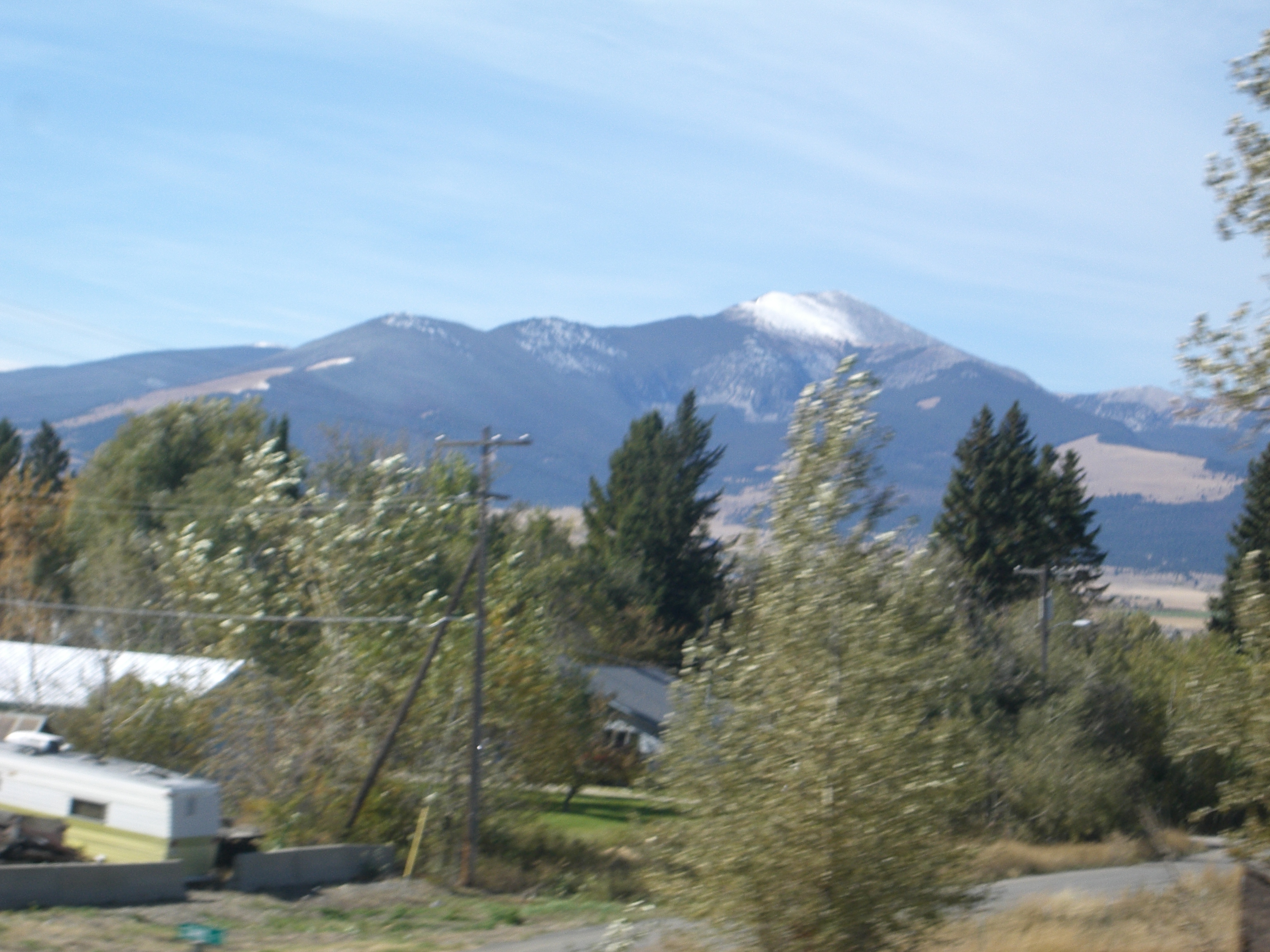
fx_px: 4182
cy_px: 476
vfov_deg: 13.0
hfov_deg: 17.3
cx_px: 635
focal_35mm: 114
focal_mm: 23.7
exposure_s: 1/250
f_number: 7.4
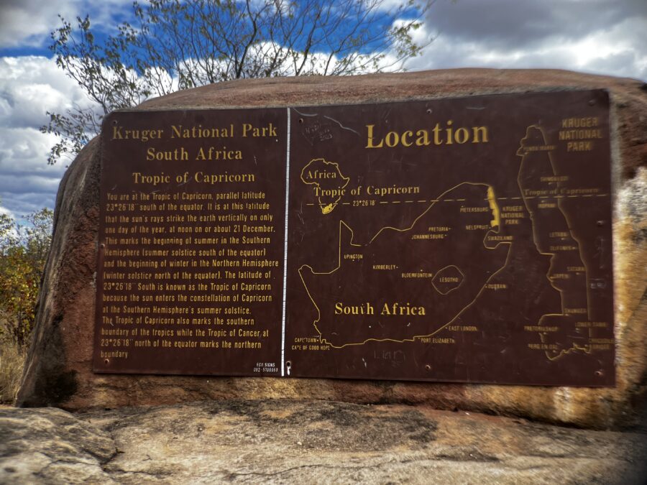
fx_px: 486
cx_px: 324
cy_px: 242
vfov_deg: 53.1
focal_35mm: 26
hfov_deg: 67.3
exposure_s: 1/858
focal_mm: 5.1
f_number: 1.6
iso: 50
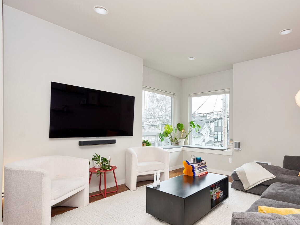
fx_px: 173
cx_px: 184
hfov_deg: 80.5
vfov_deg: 65.7
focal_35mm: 20
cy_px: 127
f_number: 5.6
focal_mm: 14
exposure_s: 1/30
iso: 200
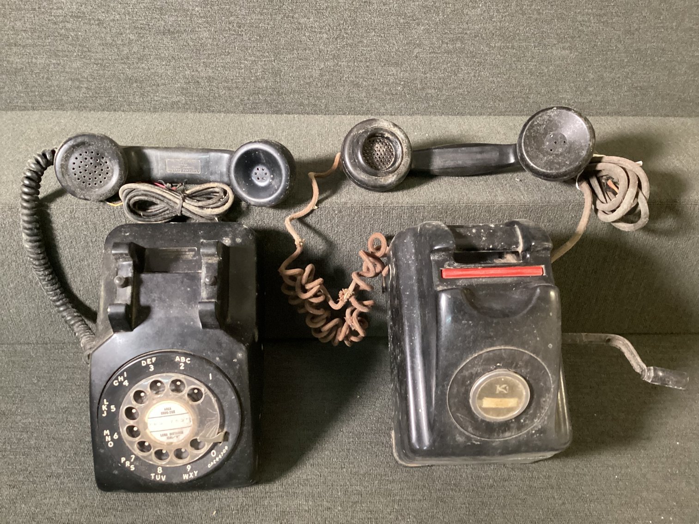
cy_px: 262
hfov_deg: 58.3
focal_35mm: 31
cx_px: 350
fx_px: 626
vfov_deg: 45.4
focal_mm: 3.3
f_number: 2.4
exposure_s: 1/30
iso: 500
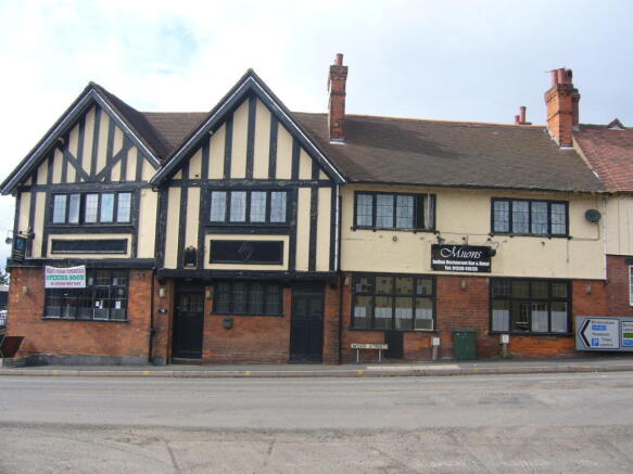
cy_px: 237
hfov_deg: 52.6
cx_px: 316
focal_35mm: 35
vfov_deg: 40.7
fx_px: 640
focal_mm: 5.8
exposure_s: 1/160
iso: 80
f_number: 5.6
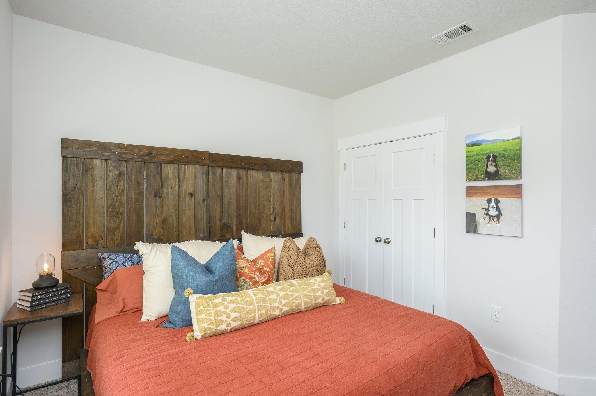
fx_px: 298
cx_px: 298
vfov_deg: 67.3
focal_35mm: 18
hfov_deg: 90.0
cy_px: 198
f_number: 9
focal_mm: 18
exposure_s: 1/30
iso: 320
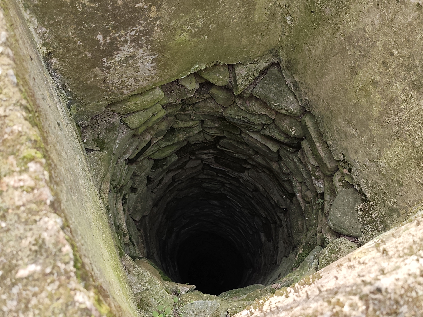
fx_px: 367
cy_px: 164
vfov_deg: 46.8
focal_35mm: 30
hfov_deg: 60.0
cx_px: 209
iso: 50
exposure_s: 1/100
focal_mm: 6.19
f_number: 1.65
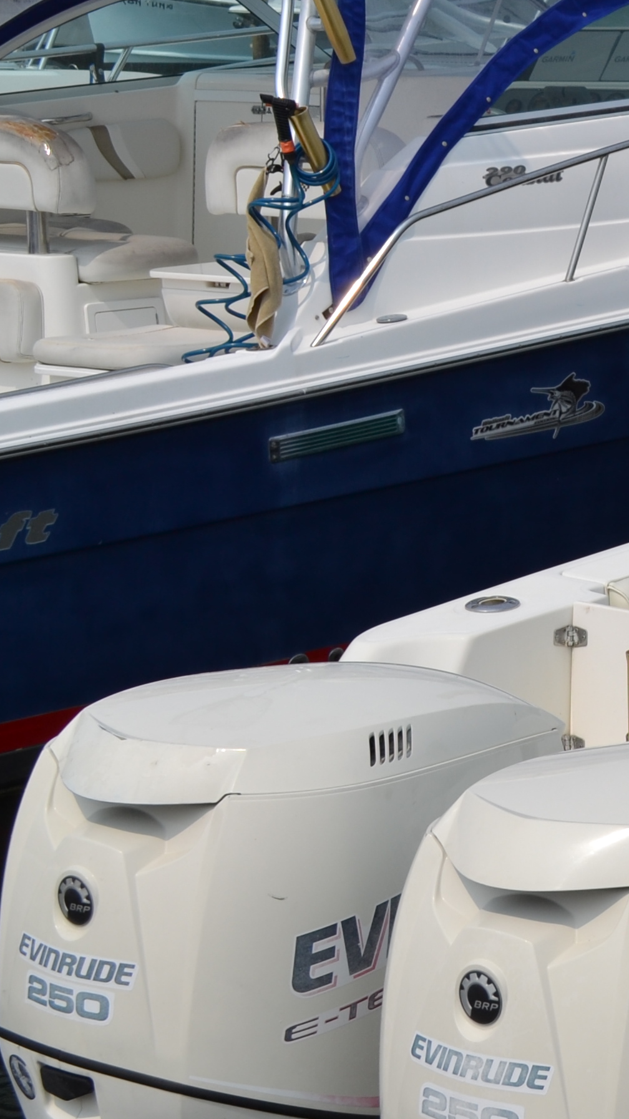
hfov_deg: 10.2
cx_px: 1428
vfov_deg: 20.3
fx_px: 3115
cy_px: 398
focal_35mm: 105
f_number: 9
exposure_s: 1/320
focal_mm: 26
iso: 100
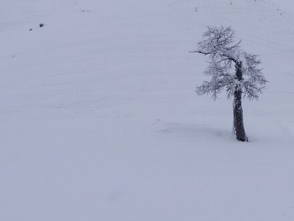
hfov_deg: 23.2
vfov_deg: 19.0
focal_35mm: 77
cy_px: 55
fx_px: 654
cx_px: 353
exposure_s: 1/1441
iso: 100
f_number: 1.7
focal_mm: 4.25
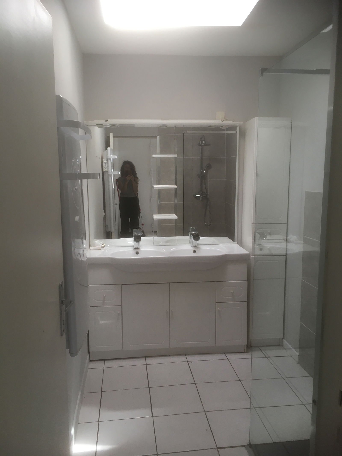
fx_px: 382
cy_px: 228
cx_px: 171
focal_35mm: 29
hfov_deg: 48.2
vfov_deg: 61.7
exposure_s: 1/33
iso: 25
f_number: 2.2
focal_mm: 4.15
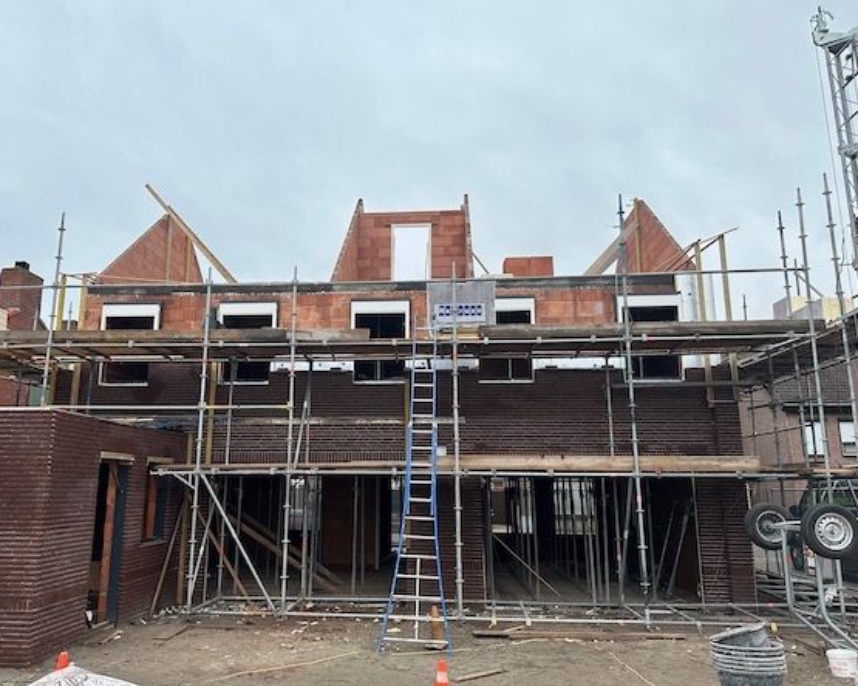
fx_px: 686
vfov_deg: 53.2
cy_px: 345
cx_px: 388
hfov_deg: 63.9
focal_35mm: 27
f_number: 1.78
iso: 80
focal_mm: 6.86
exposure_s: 1/2028
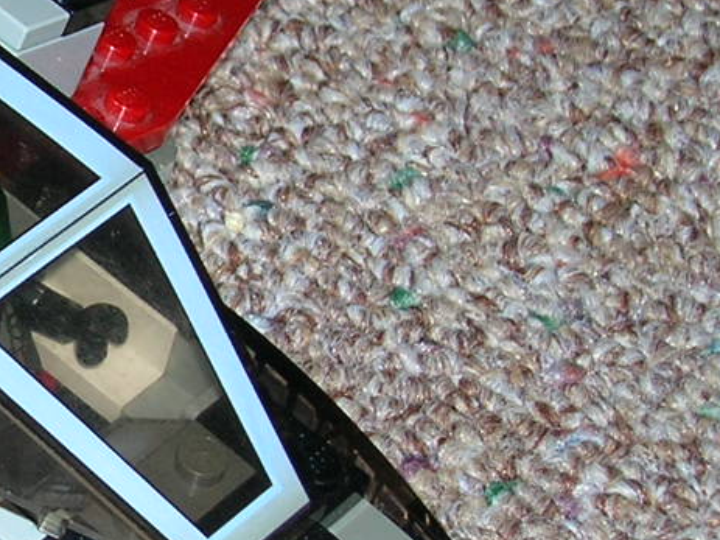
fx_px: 3306
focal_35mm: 159
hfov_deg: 12.1
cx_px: -213
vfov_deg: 9.3
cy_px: 258
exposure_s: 1/60.1
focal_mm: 7.7
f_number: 3.2
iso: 50
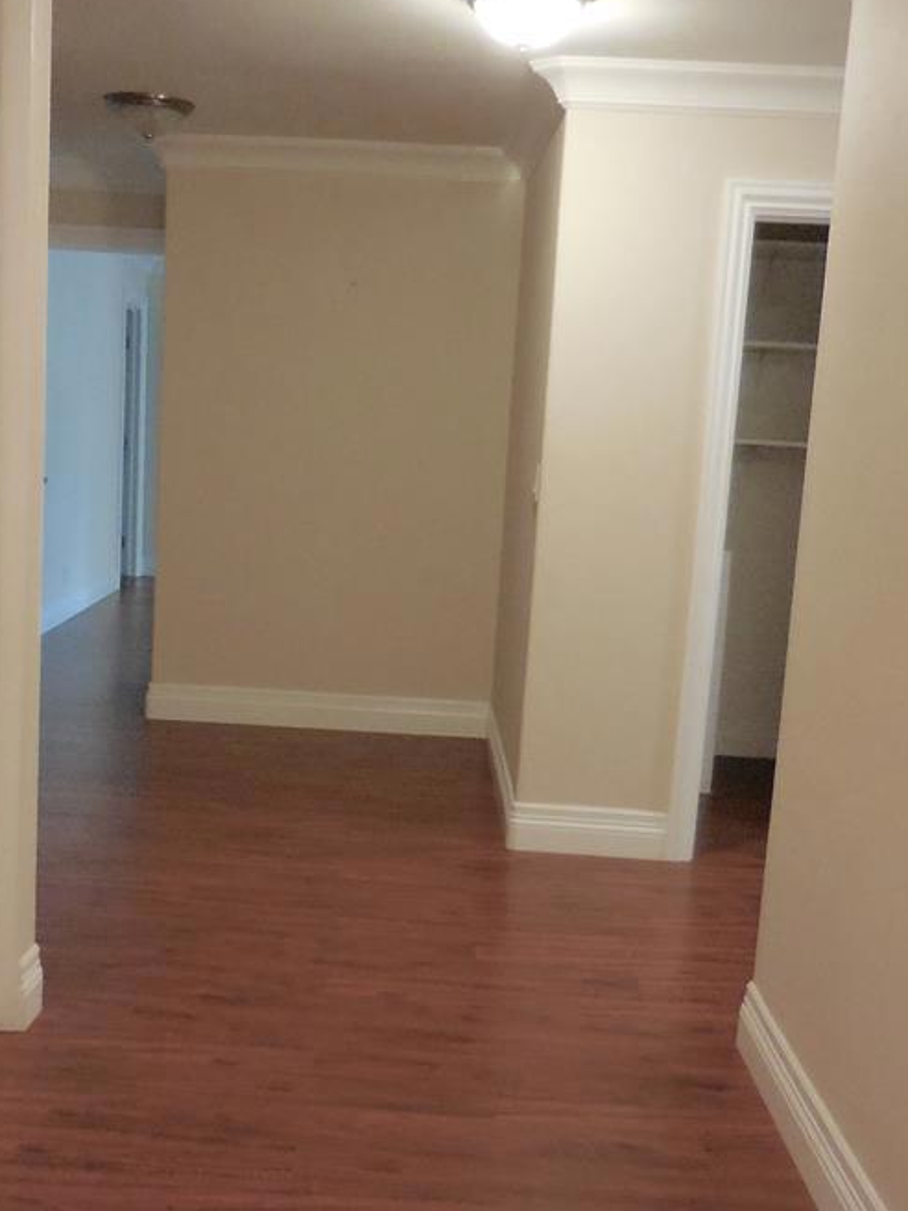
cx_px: 343
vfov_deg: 47.8
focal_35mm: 39
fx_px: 1364
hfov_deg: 36.6
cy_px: 652
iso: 800
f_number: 3.3
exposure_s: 1/25
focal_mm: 4.5
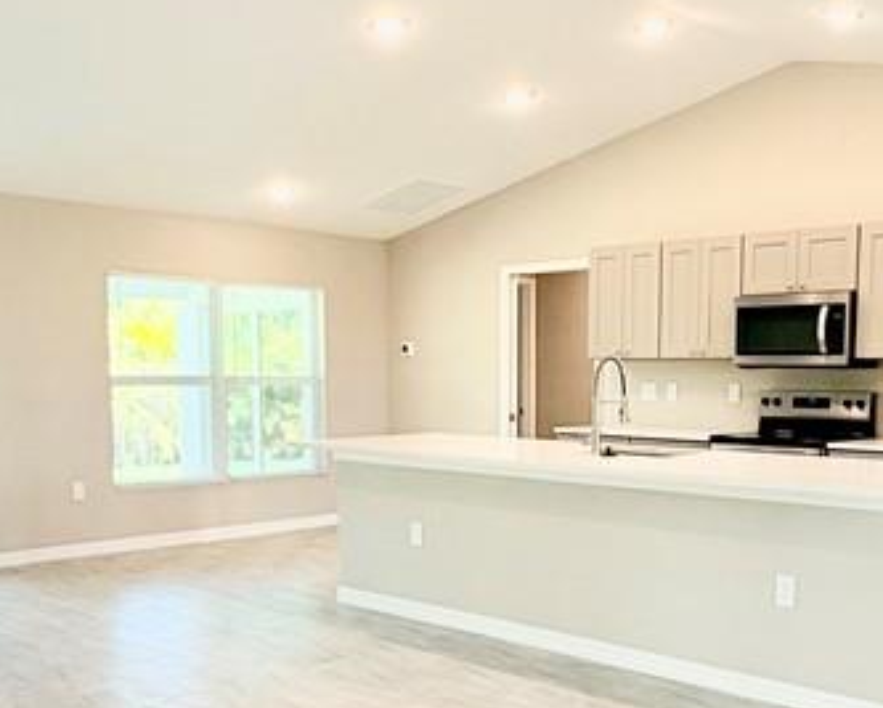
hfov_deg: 43.5
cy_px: 485
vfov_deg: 35.3
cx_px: 549
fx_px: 1099
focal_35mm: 42
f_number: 2.2
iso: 125
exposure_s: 1/120
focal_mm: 2.22
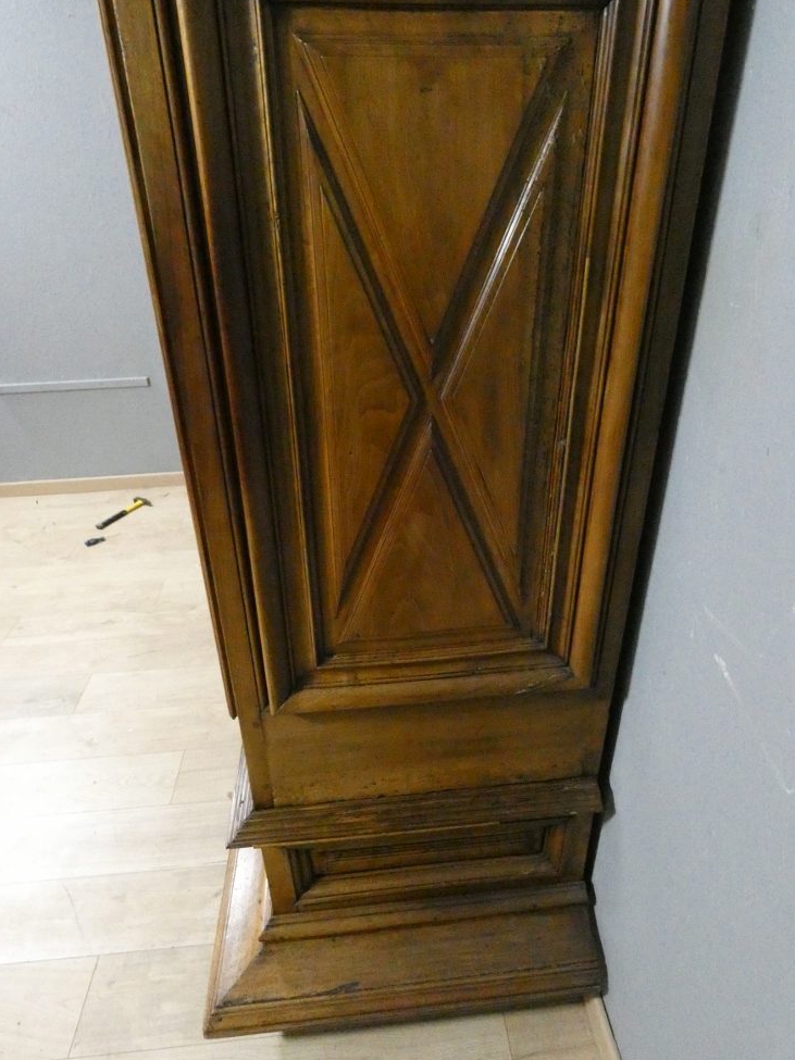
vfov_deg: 79.0
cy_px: 524
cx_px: 406
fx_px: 643
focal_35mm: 21
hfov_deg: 63.4
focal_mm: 3.6
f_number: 2.8
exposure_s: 1/125
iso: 2000
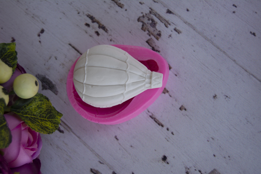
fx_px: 413
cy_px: 87
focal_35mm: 57
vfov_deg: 23.8
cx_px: 130
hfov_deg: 35.1
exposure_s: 1/125
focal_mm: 38
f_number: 5.6
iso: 100
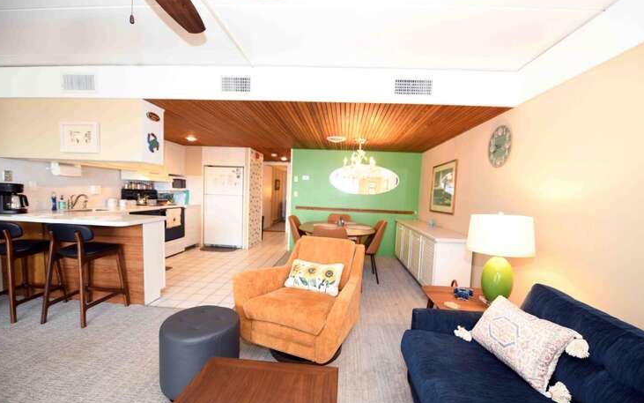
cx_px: 328
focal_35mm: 15
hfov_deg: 101.4
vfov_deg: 74.7
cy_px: 216
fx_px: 263
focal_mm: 14
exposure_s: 1/40
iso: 320
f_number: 3.2
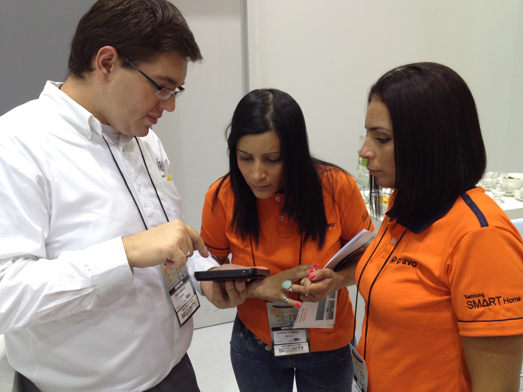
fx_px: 529
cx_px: 262
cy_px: 196
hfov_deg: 52.6
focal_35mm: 35
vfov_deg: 40.7
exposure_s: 1/60
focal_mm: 4.28
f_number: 2.4
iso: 64
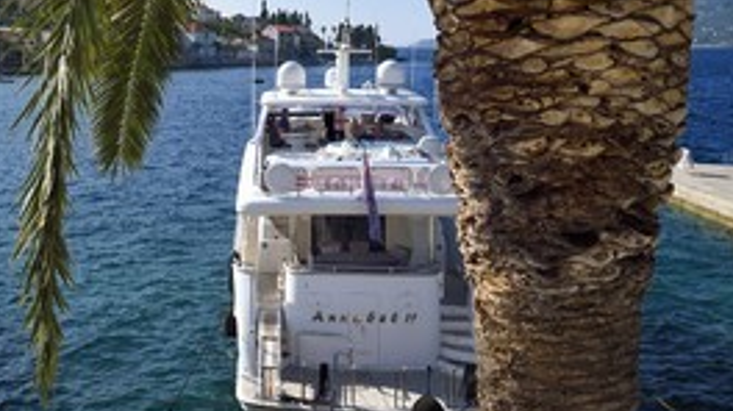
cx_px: 192
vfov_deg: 29.3
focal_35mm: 40
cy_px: 117
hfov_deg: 48.7
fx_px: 777
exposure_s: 1/400
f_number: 11
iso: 200
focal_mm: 24
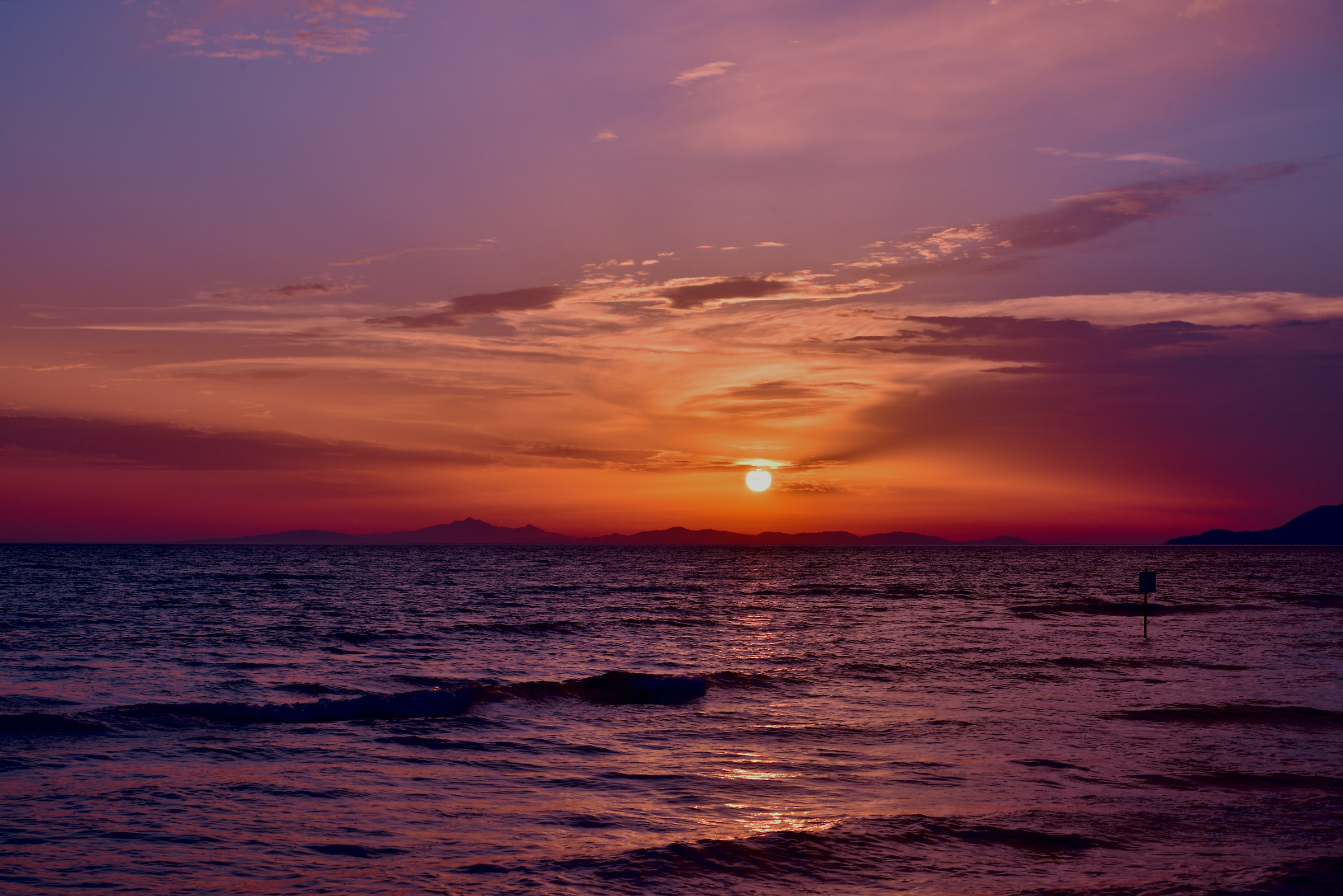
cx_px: 672
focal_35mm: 62
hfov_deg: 32.4
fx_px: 2313
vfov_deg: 21.9
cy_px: 448
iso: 80
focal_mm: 62
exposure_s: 1/60
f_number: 14
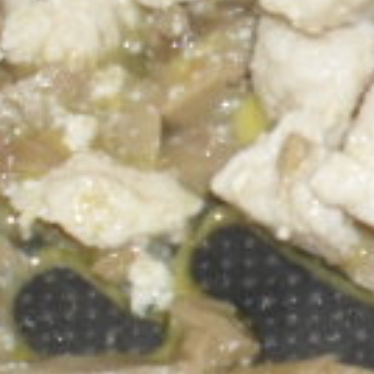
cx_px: 809
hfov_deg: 7.1
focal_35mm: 236
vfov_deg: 7.4
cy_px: 226
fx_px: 2885
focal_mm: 6.3
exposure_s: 1/45
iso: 200
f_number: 3.2
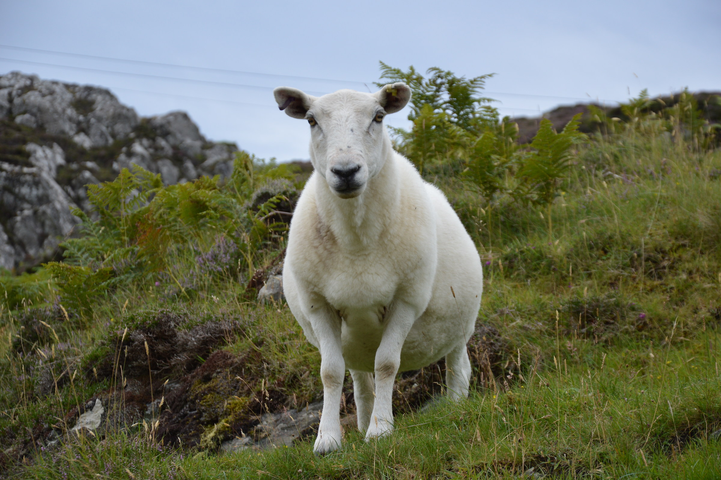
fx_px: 2401
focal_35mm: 120
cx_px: 360
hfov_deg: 17.1
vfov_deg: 11.4
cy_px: 240
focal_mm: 80
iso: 200
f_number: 5.6
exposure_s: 1/500
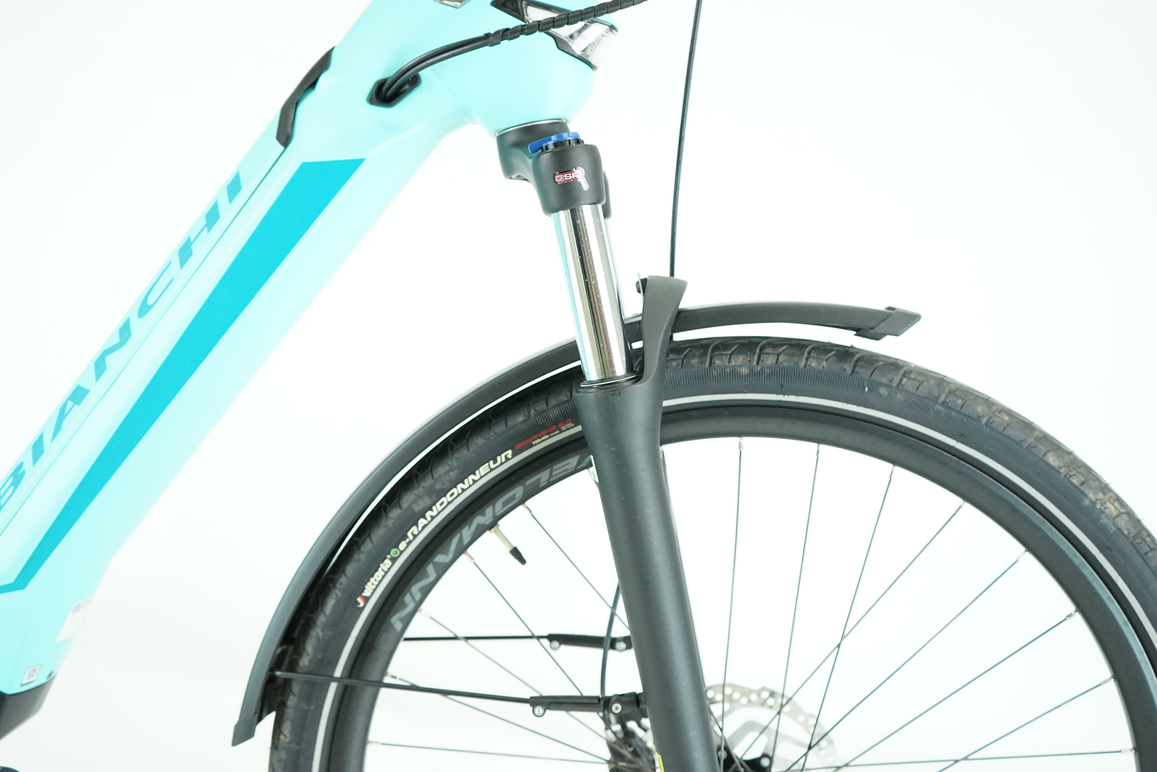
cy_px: 386
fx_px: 1028
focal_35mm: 32
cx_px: 578
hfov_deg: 58.7
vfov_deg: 41.1
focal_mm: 32
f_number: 4
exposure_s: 1/200
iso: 2000
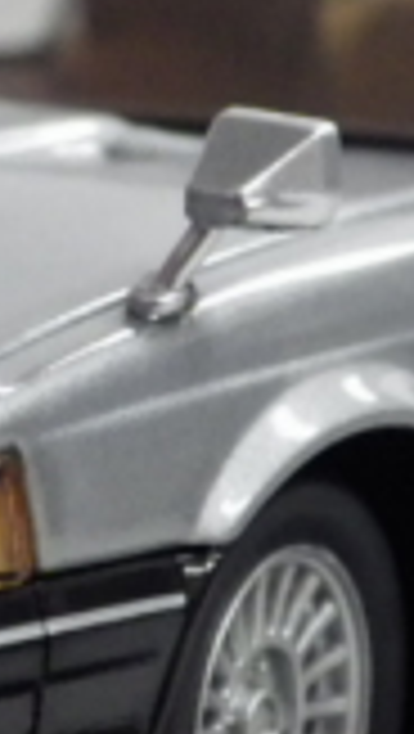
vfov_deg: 8.5
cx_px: -45
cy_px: 239
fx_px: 4905
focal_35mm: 252
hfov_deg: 4.8
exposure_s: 1/60
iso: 640
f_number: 4
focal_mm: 10.7
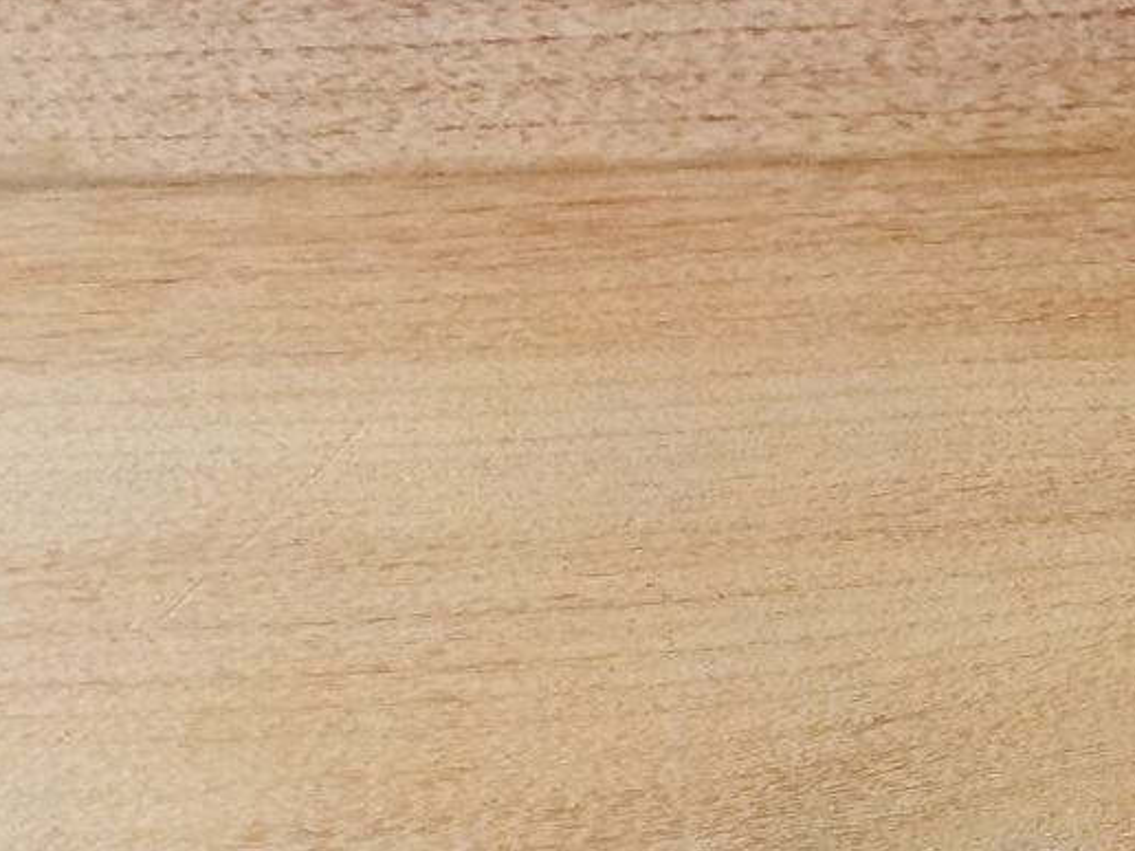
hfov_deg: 20.0
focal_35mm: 90
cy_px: 484
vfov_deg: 16.4
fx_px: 2951
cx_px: 1469
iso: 50
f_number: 2.2
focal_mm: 4.15
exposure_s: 1/33
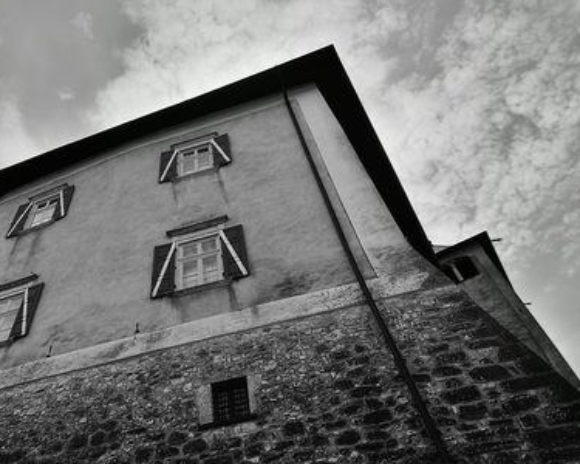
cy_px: 244
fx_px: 463
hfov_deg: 61.8
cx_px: 173
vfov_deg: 53.2
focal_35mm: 27
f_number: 4
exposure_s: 1/800
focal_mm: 12
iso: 100
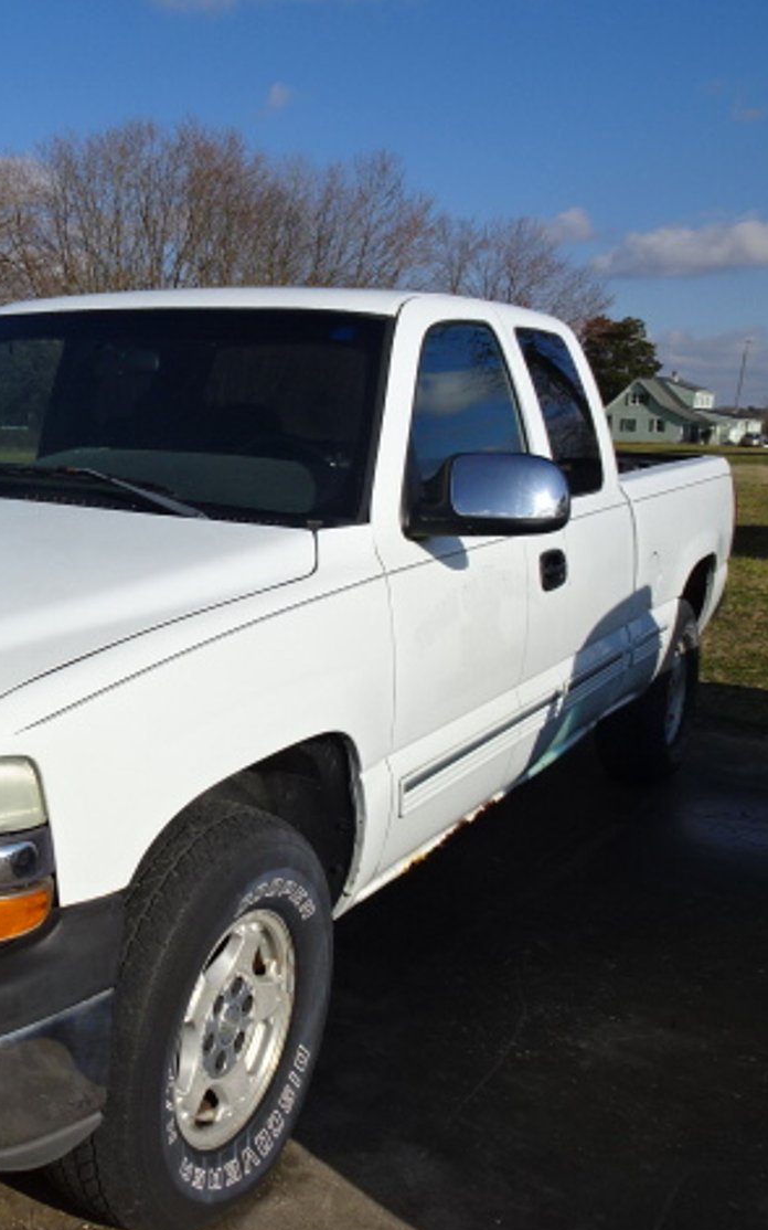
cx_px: 69
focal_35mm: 36
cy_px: 624
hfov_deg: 33.4
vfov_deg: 54.0
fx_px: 1206
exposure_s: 1/1600
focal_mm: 4.25
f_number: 3.5
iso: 80
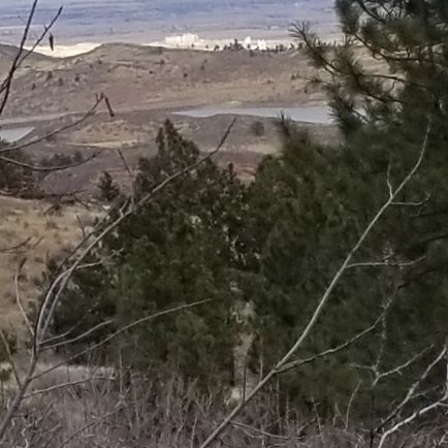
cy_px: 140
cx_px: 136
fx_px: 776
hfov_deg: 31.8
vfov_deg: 31.9
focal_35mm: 53
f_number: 1.7
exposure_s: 1/1284
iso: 50
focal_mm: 4.25
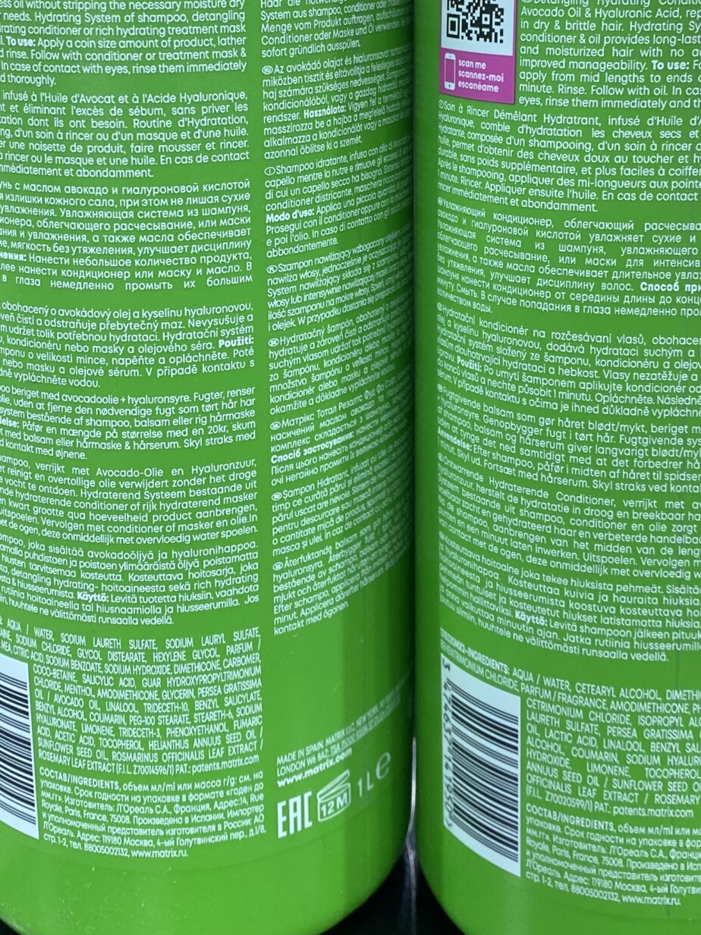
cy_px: 213
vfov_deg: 34.7
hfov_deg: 27.0
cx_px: 376
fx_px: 1459
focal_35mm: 54
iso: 100
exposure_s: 1/100
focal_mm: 4.25
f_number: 1.8
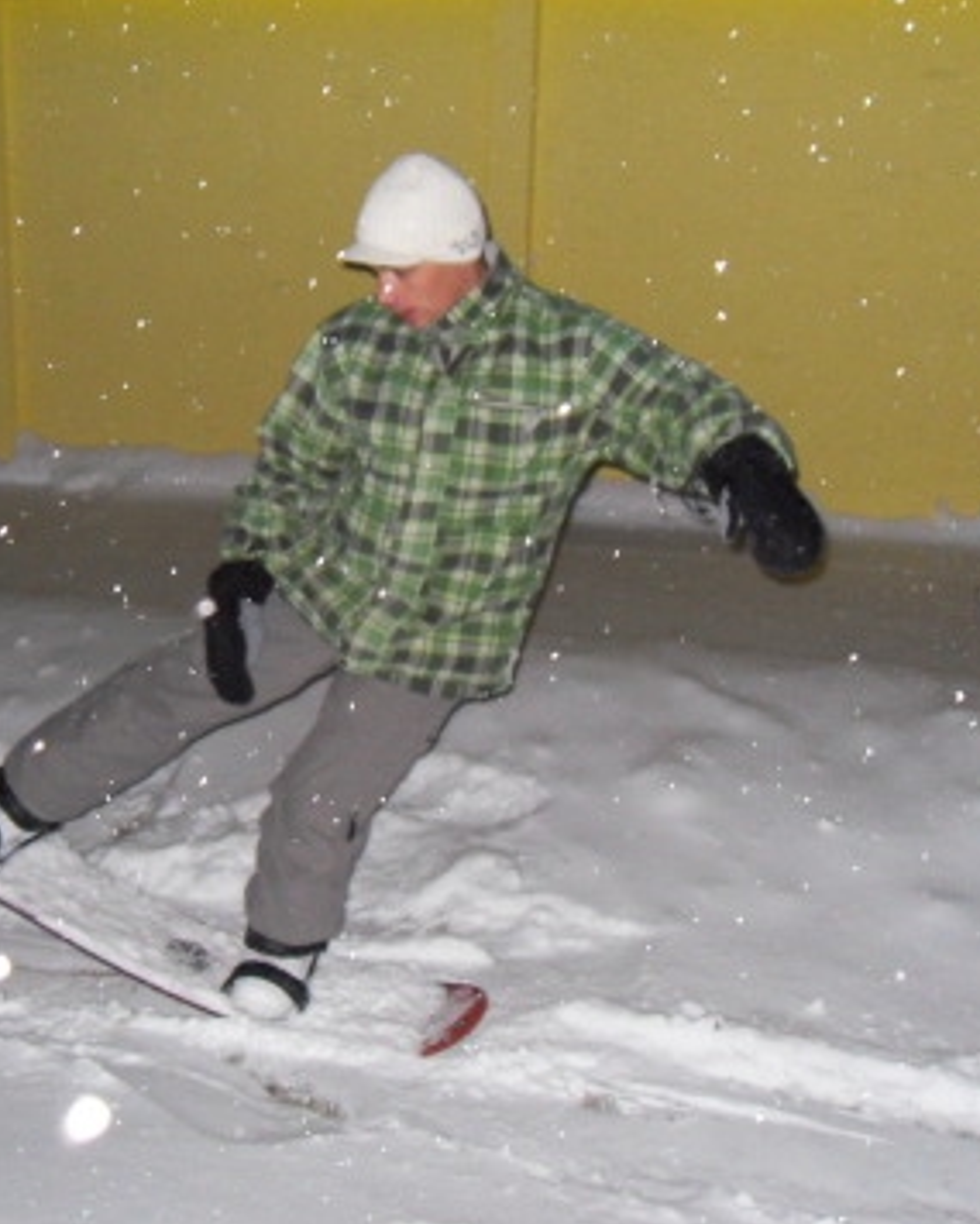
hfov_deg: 32.6
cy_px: 615
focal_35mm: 46
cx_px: 371
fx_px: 1667
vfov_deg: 40.3
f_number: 3.5
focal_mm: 6.3
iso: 480
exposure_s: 1/45
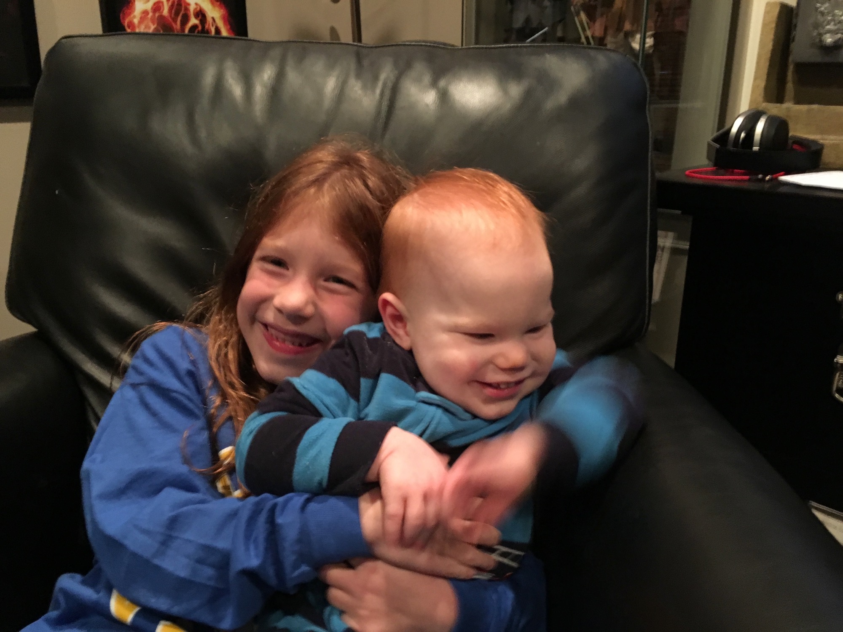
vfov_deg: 48.2
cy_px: 316
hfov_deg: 61.7
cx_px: 422
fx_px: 706
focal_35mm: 29
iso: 400
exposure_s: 1/15
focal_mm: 4.15
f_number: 2.2
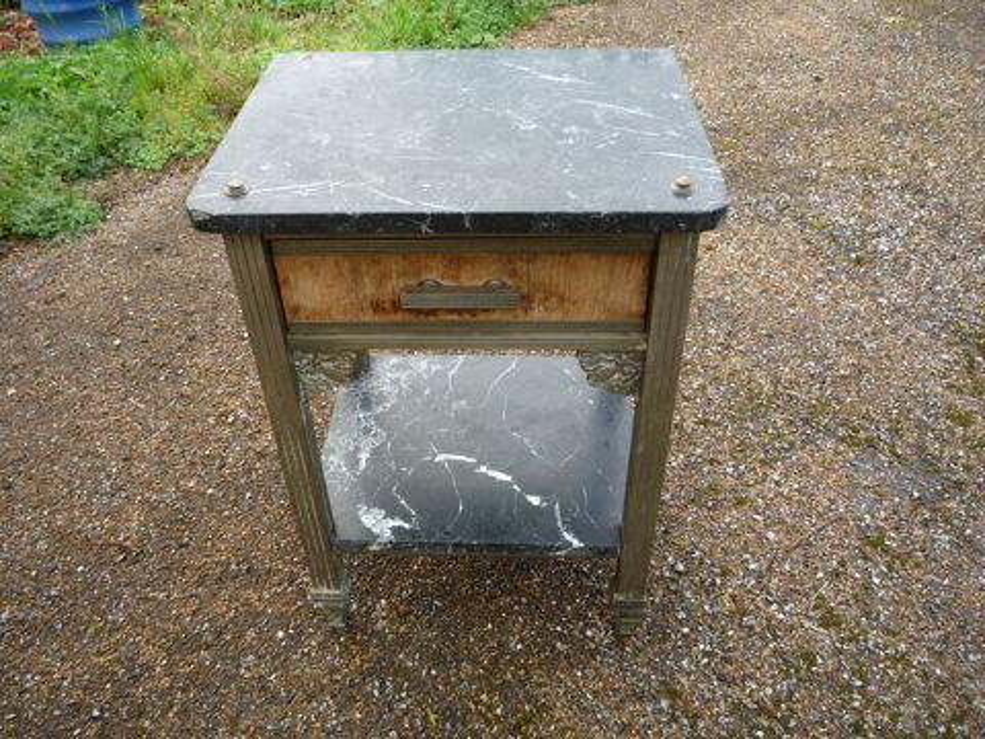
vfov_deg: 46.8
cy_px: 370
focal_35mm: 30
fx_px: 854
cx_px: 492
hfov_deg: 60.0
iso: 100
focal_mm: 5.2
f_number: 4
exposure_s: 1/100
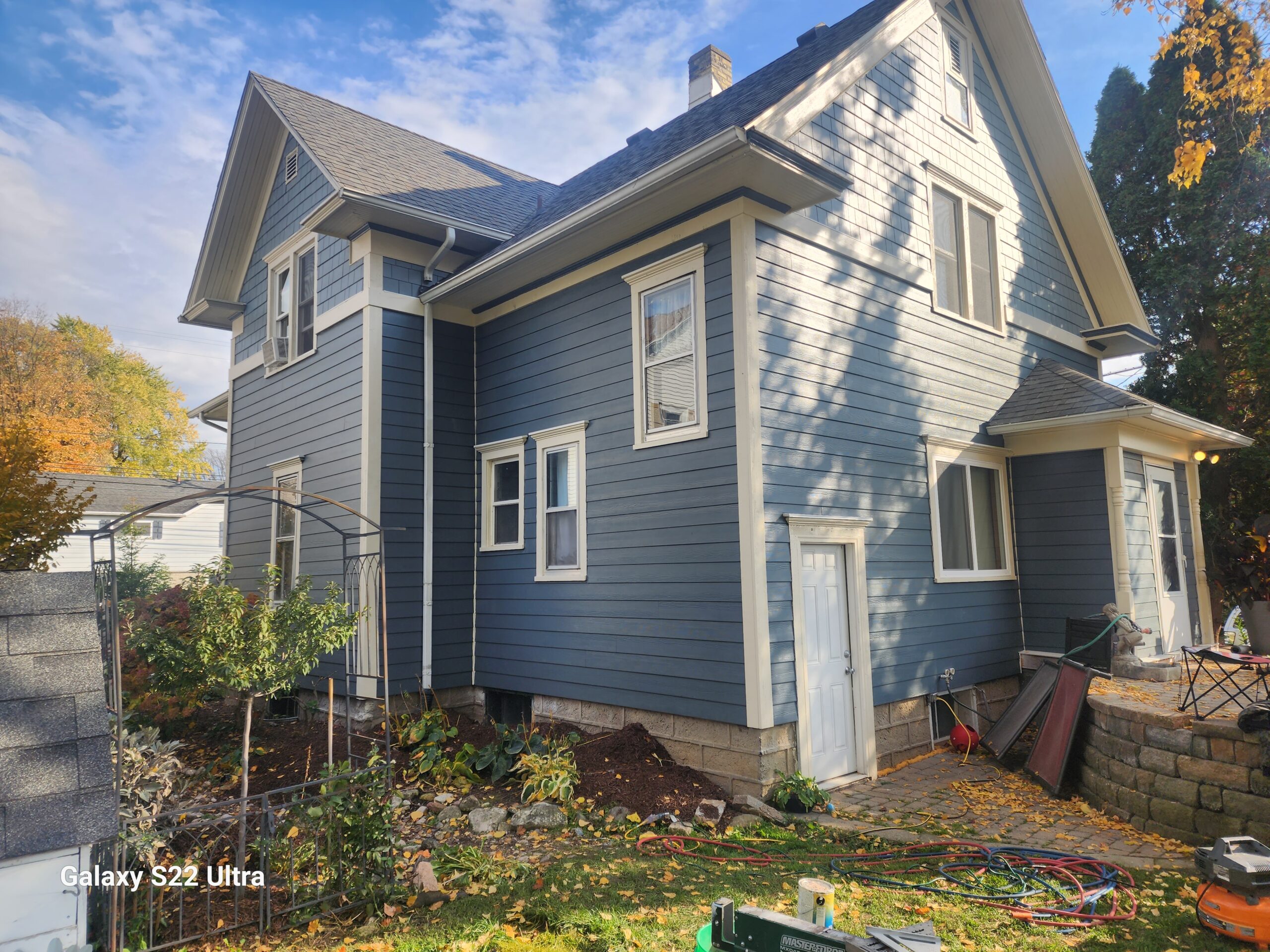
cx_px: 635
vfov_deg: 58.9
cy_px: 476
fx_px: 844
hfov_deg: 73.9
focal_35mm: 23
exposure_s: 1/611
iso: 12
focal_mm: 6.4
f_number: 1.8
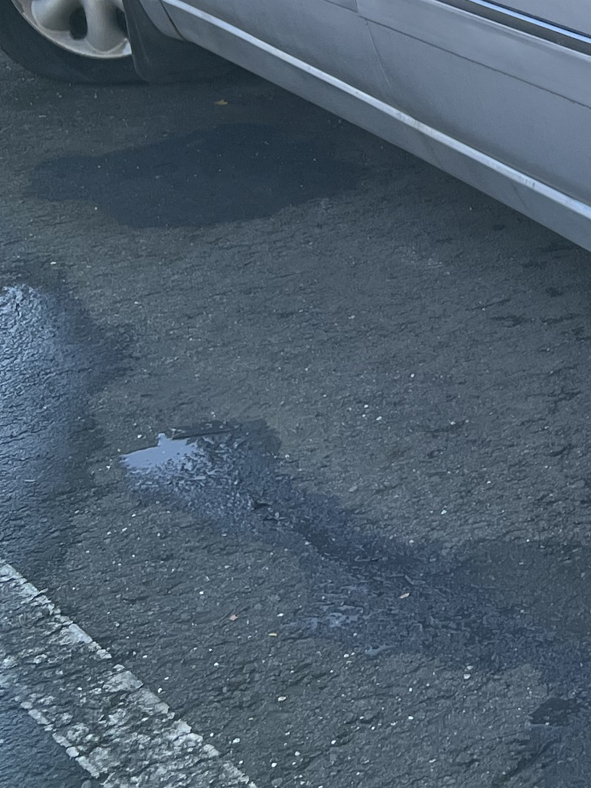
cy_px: -109
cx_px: 1076
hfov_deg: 14.6
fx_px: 2004
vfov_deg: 21.0
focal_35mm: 88
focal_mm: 5.7
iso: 50
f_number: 1.5
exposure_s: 1/1009
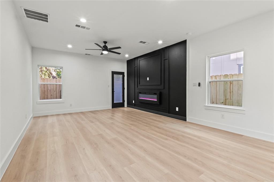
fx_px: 126
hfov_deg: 95.0
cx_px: 137
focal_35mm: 16
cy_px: 91
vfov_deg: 72.0
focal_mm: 11
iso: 2500
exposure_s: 1/15
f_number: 8
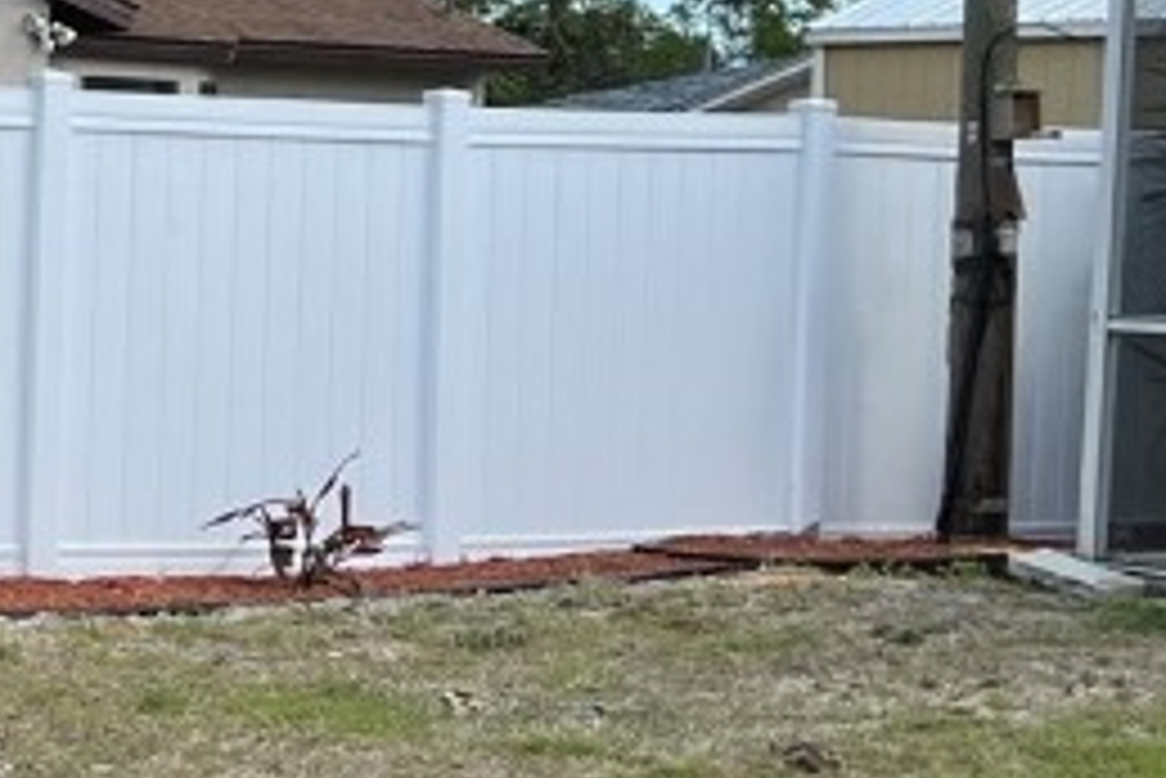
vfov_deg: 12.8
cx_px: -333
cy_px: 310
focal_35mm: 107
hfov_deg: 17.9
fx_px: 3467
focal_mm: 5.7
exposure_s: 1/3356
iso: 50
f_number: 1.5
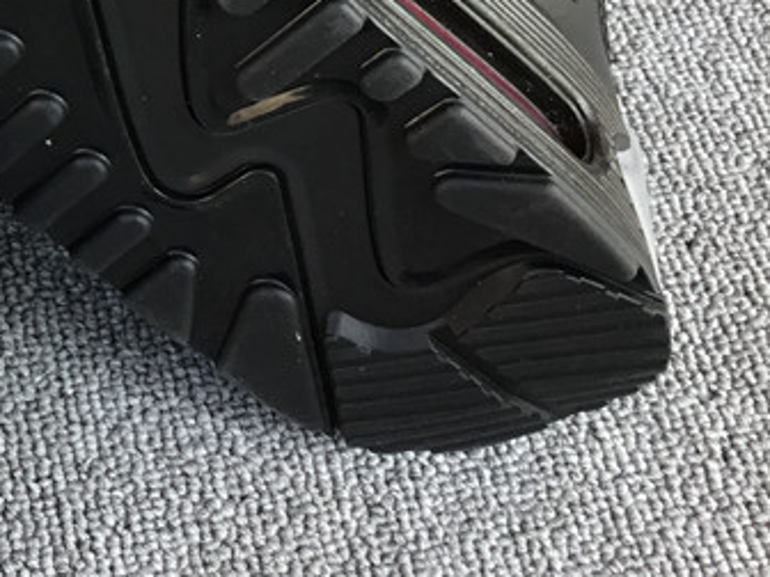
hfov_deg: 22.0
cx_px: -117
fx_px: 1846
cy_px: -136
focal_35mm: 83
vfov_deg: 16.9
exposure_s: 1/100
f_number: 2.4
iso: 25
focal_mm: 3.3
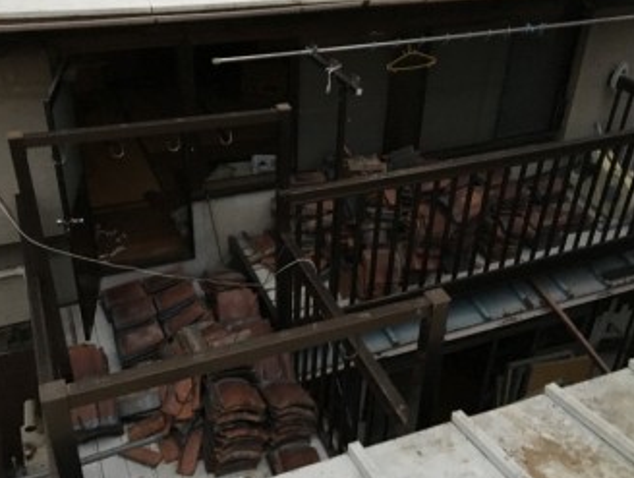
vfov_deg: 37.8
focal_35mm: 38
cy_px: 233
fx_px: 697
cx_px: 331
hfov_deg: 48.9
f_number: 2.2
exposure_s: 1/15
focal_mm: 4.15
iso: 500
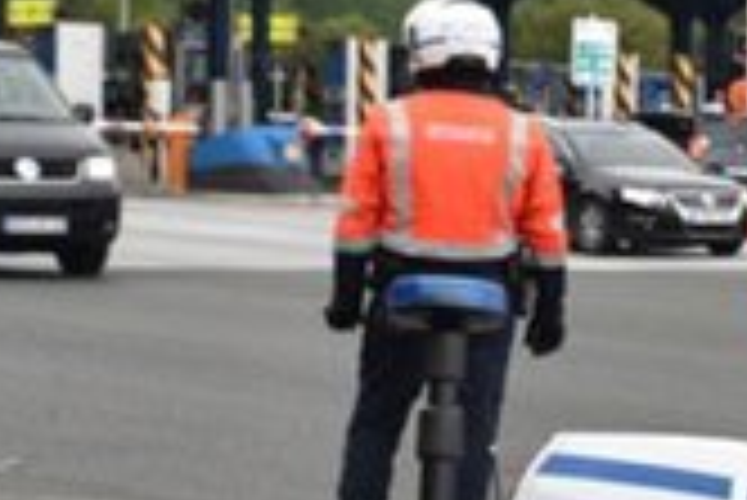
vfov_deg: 8.7
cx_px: 1408
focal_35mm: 158
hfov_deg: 11.8
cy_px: 403
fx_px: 3281
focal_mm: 38
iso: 400
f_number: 7.1
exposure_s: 1/200
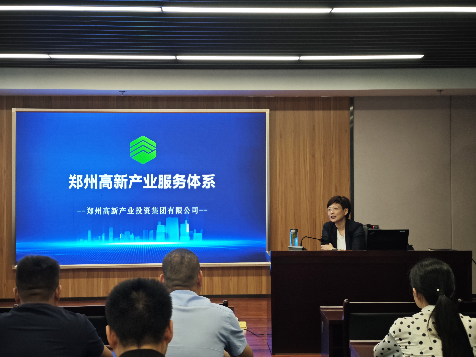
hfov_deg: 32.2
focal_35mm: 60
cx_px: 238
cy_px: 178
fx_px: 825
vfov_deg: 24.4
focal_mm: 9
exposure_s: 1/58.4
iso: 320
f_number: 2
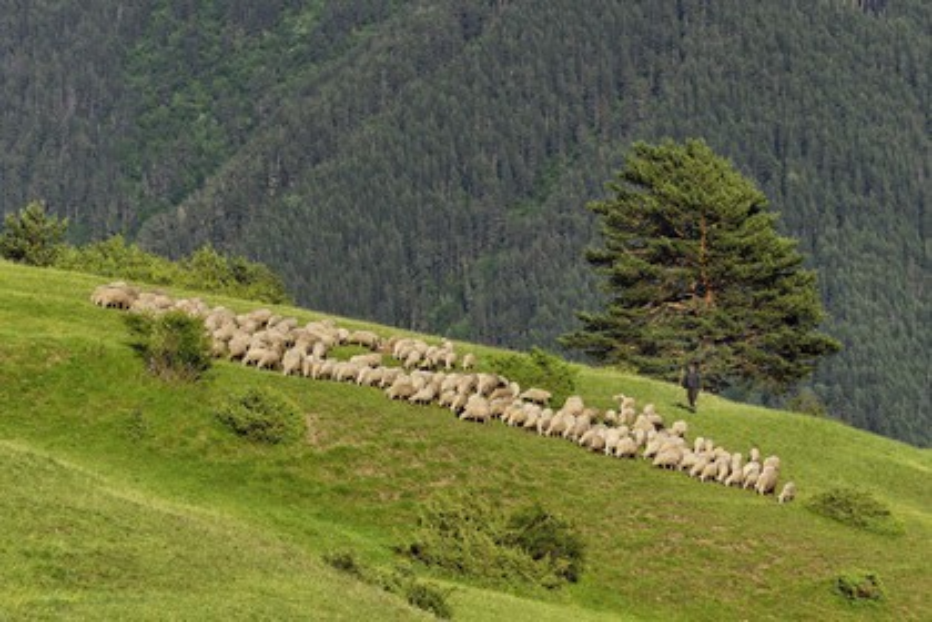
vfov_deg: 6.9
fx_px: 5177
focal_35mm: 200
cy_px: 311
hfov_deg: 10.3
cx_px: 466
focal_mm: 200
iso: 200
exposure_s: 1/320
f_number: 9
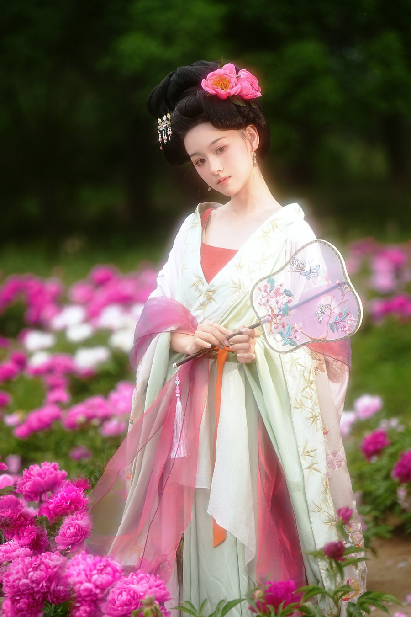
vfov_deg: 15.2
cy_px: 308
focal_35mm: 135
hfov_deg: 10.2
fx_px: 2312
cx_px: 206
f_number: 2.8
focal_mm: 135
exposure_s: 1/320
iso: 400
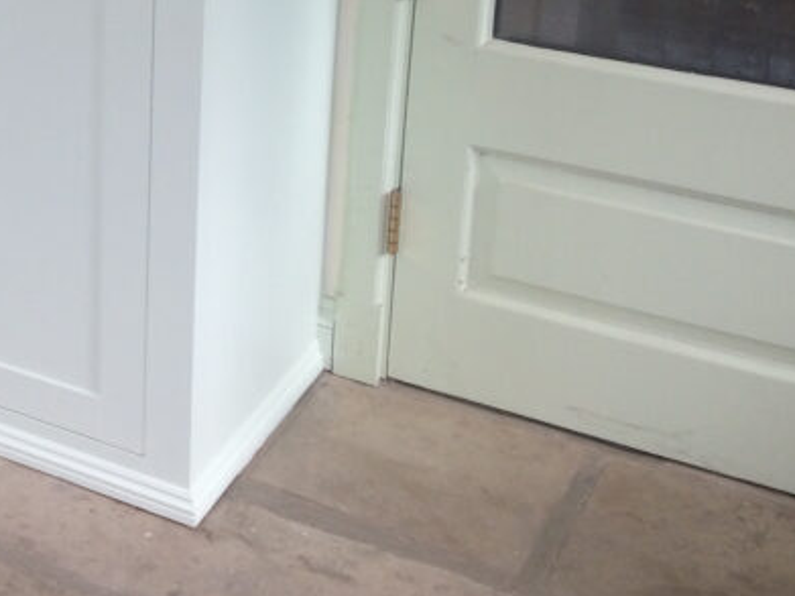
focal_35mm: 76
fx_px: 1745
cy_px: -2
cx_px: -203
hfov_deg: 23.1
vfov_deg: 18.8
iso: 32
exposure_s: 1/105
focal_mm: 4.15
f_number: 2.2
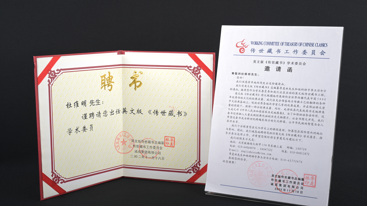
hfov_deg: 39.9
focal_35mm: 52
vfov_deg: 23.1
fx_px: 506
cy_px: 106
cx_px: 182
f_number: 10
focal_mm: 49
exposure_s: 1/200
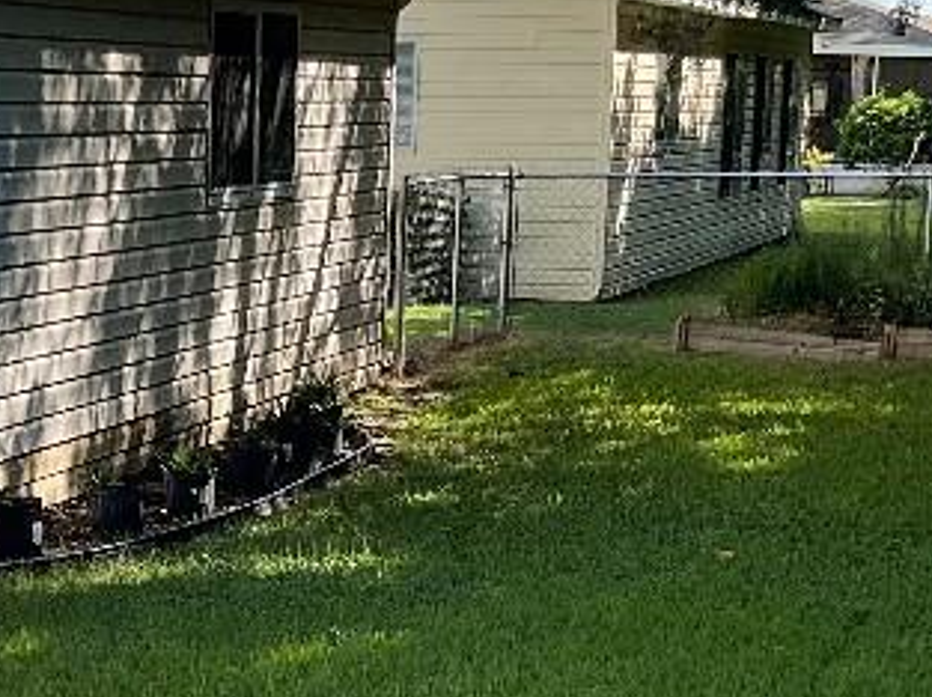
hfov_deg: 20.0
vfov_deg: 15.5
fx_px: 2555
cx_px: -24
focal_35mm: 95
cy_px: 530
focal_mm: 3
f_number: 1.8
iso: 16
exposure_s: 1/514
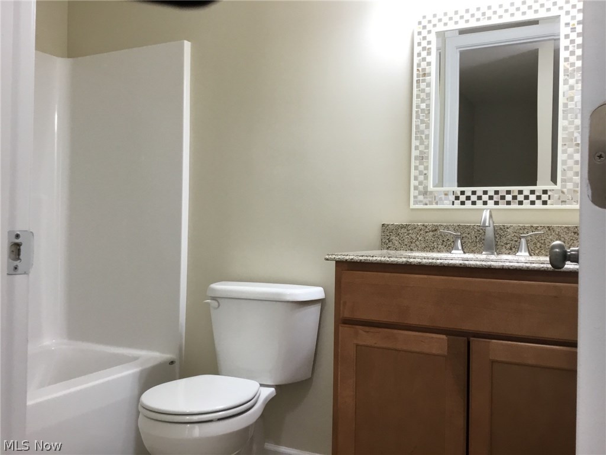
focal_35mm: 31
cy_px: 228
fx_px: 543
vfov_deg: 45.4
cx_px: 303
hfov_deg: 58.4
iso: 64
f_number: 2.4
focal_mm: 3.3
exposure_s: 1/30
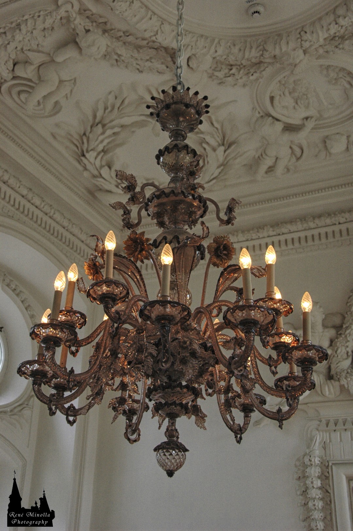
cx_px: 176
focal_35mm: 48
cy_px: 266
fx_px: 707
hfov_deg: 28.0
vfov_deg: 41.1
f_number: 5.6
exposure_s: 1/125
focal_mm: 32
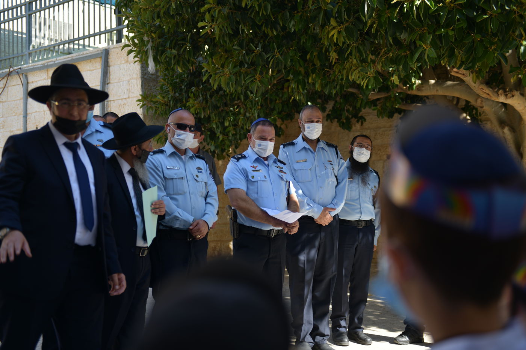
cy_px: 175
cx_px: 263
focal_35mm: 48
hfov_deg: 41.1
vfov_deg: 28.1
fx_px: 701
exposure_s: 1/320
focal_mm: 48
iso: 64
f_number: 2.8
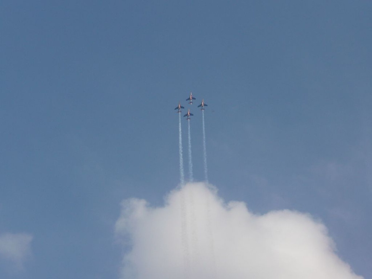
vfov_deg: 13.2
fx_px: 1204
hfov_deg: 17.6
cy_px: 140
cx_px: 186
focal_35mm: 112
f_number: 4.7
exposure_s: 1/800
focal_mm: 18.4
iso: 100
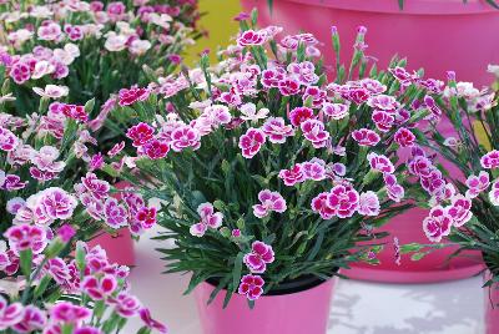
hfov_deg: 33.4
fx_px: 833
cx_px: 250
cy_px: 167
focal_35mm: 60
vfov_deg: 22.7
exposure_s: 1/60
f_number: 7.1
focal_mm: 40
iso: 200
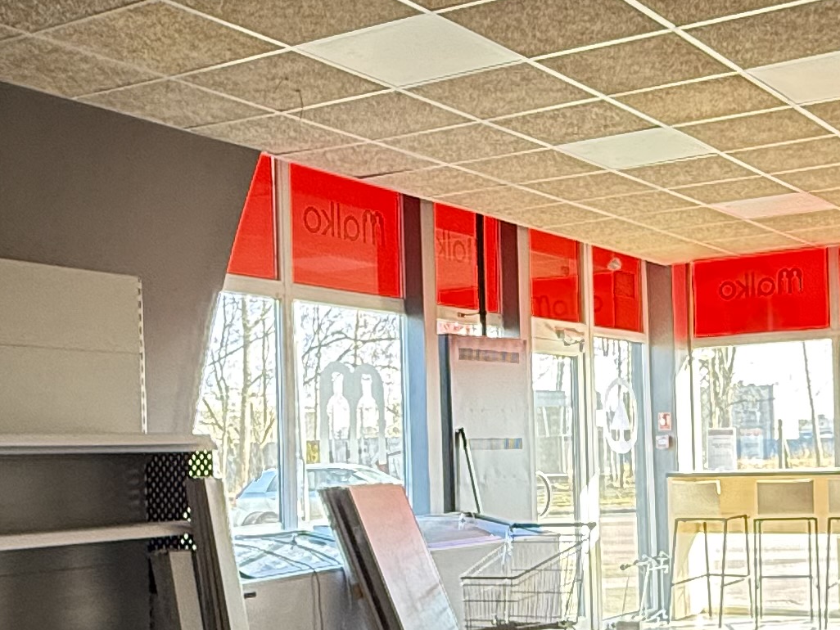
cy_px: 458
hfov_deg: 34.5
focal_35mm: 55
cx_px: 589
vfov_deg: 26.3
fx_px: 1335
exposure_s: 1/99
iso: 320
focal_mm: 2.22
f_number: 2.2
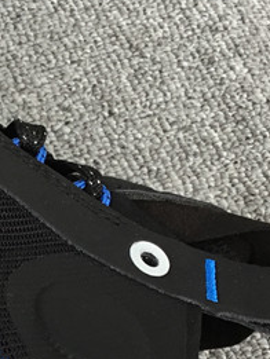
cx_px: -63
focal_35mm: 107
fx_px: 1112
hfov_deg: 13.4
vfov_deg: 18.0
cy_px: 334
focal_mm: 3.3
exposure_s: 1/100
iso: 32
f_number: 2.4
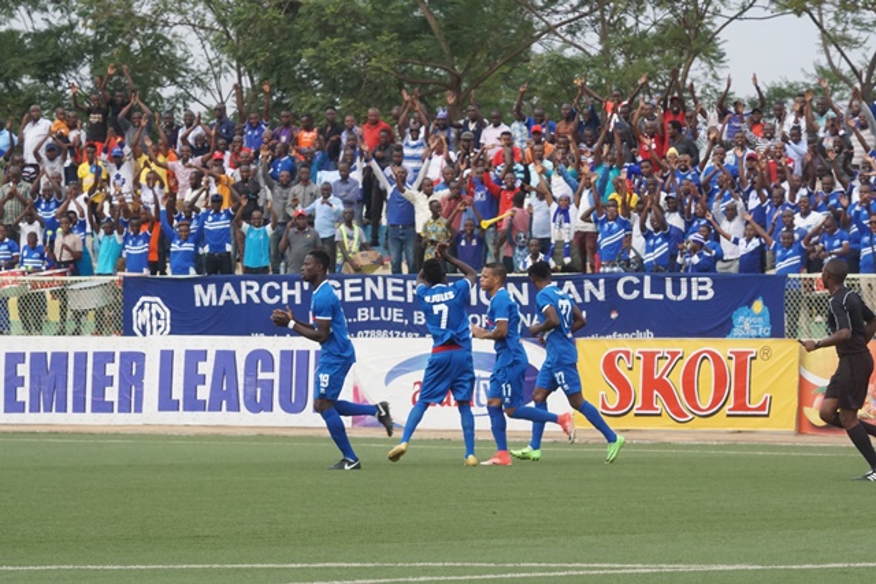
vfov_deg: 4.6
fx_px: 7301
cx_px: 438
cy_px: 292
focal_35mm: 300
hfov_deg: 6.9
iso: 800
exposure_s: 1/320
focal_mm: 200
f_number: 11
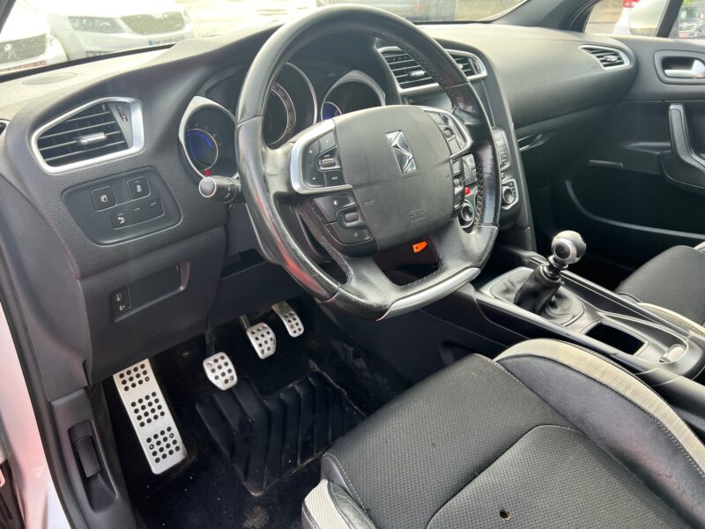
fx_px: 530
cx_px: 352
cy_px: 264
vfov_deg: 53.1
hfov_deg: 67.3
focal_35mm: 26
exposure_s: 1/160
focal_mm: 5.7
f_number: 1.5
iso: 64
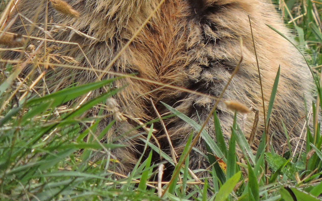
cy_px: 16
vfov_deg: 0.7
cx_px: 218
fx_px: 15665
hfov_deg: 1.2
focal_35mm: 1785
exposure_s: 1/500
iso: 360
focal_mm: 160.5
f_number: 5.5
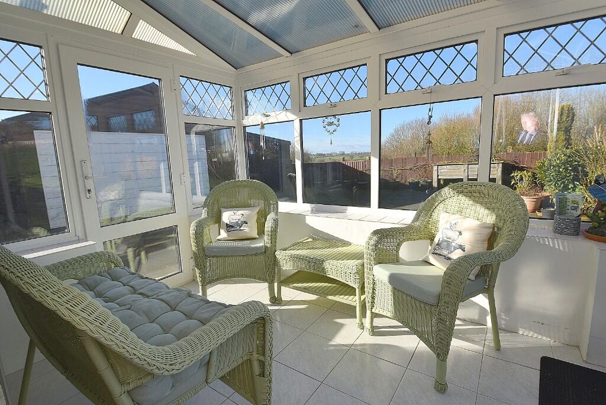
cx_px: 303
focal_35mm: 17
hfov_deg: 92.4
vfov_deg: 69.7
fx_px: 291
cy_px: 202
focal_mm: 11.5
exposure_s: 1/200
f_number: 9
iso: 100
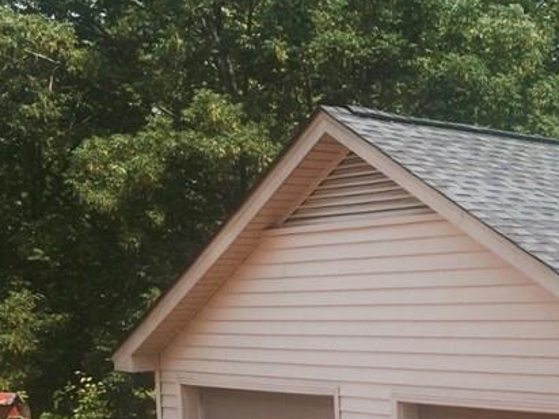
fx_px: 1163
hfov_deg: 24.9
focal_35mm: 72
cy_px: 439
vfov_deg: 19.7
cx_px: 631
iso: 32
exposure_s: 1/1520
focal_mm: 4.15
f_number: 2.2
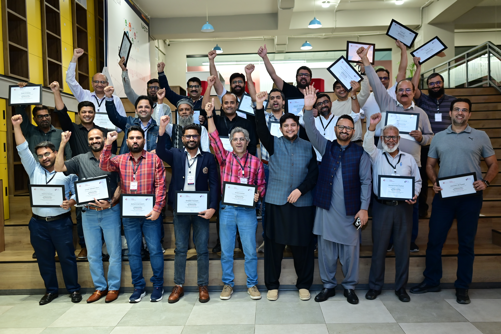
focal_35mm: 35
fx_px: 487
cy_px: 167
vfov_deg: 37.9
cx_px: 250
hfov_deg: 54.4
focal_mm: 35
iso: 560
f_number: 2
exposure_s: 1/125
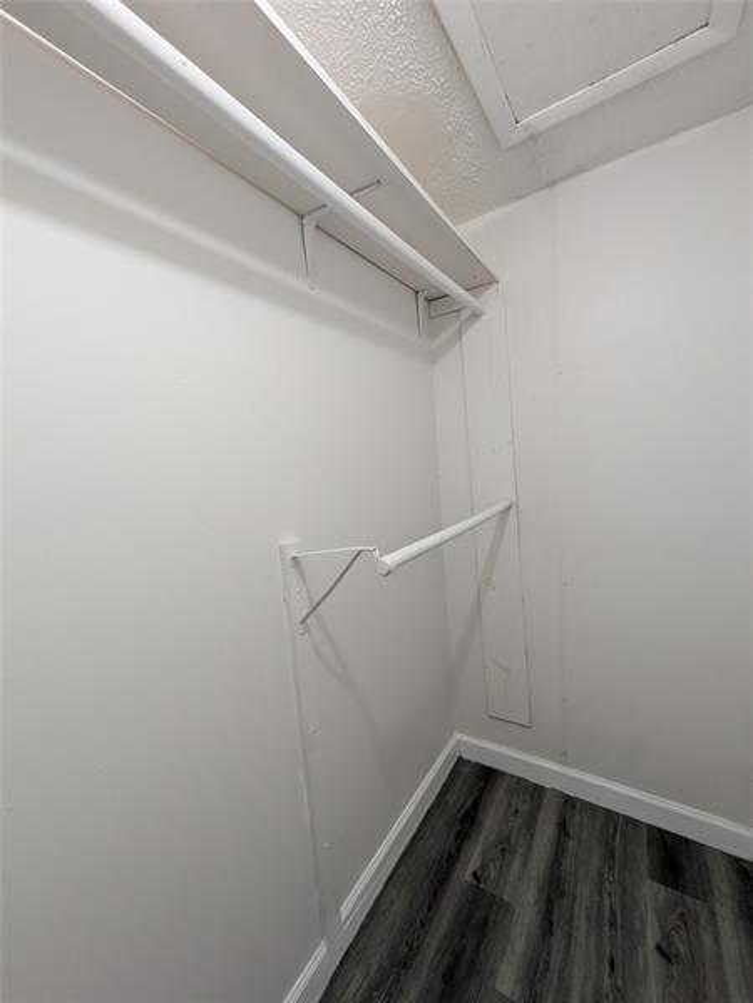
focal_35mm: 13
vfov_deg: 106.2
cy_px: 502
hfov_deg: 89.9
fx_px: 377
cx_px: 376
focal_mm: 1.54
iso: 130
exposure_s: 1/30
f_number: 2.2
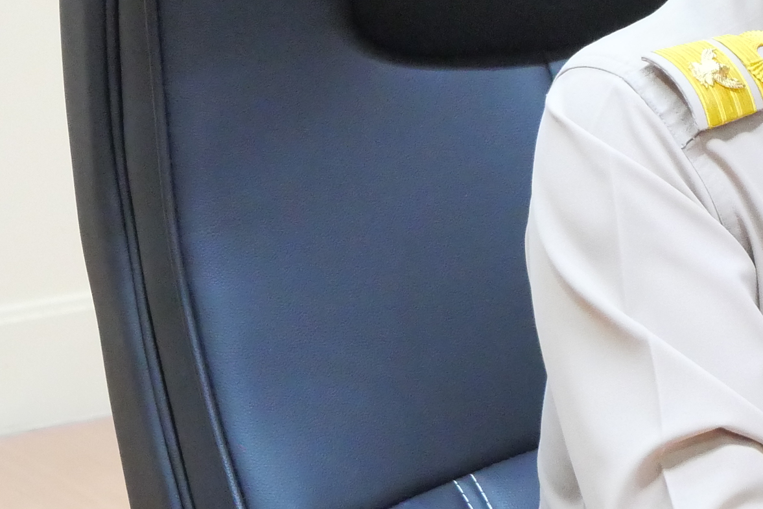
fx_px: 6086
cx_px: 1025
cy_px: 55
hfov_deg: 7.1
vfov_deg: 4.8
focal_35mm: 287
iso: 3200
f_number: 6.3
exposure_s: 1/15
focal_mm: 44
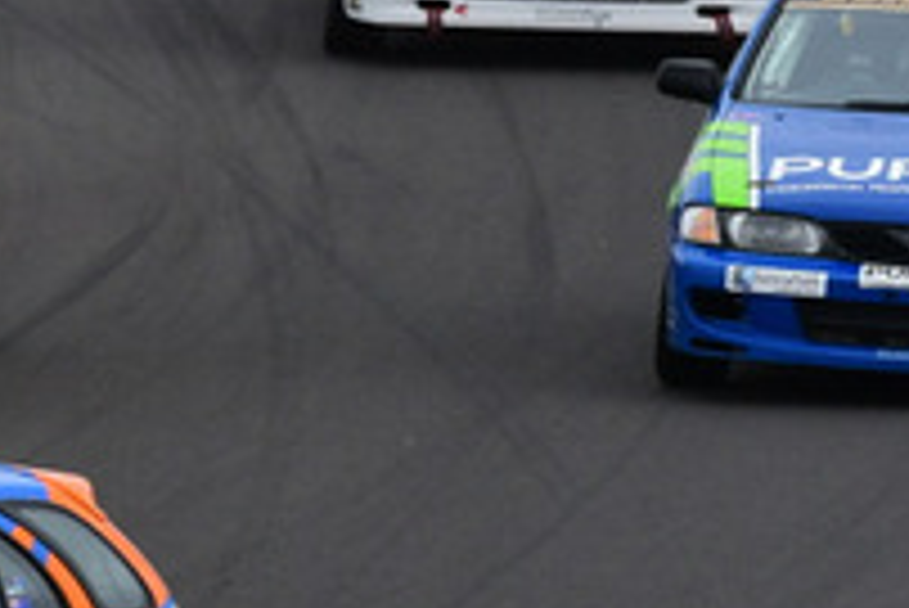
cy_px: 135
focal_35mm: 1601
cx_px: -540
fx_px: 40453
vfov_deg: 0.9
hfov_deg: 1.3
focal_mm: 270
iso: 500
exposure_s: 1/640
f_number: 11
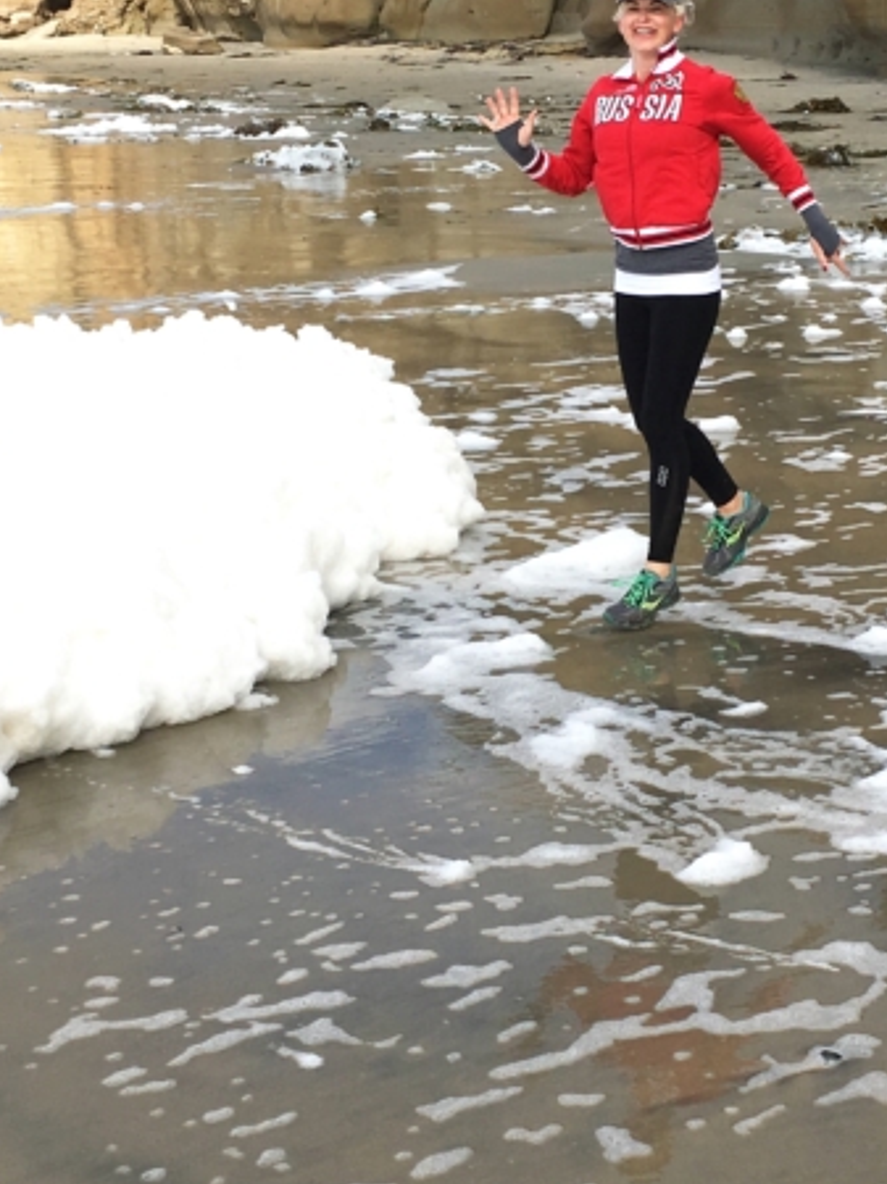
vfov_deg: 29.4
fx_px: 2257
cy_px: 503
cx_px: 603
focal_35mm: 66
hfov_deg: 22.1
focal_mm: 4.15
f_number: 2.2
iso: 25
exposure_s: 1/1972
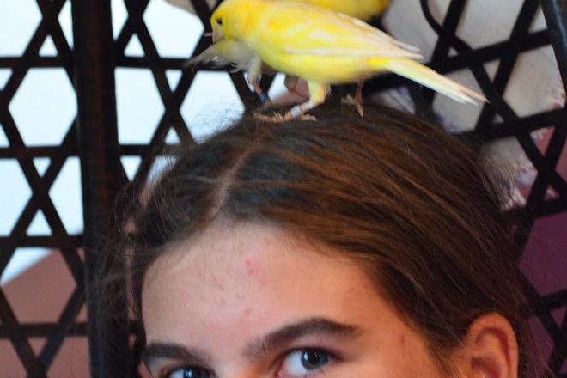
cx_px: 284
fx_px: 4000
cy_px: 210
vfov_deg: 5.4
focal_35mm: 254
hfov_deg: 8.1
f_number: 5.6
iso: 2000
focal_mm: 112
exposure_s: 1/50
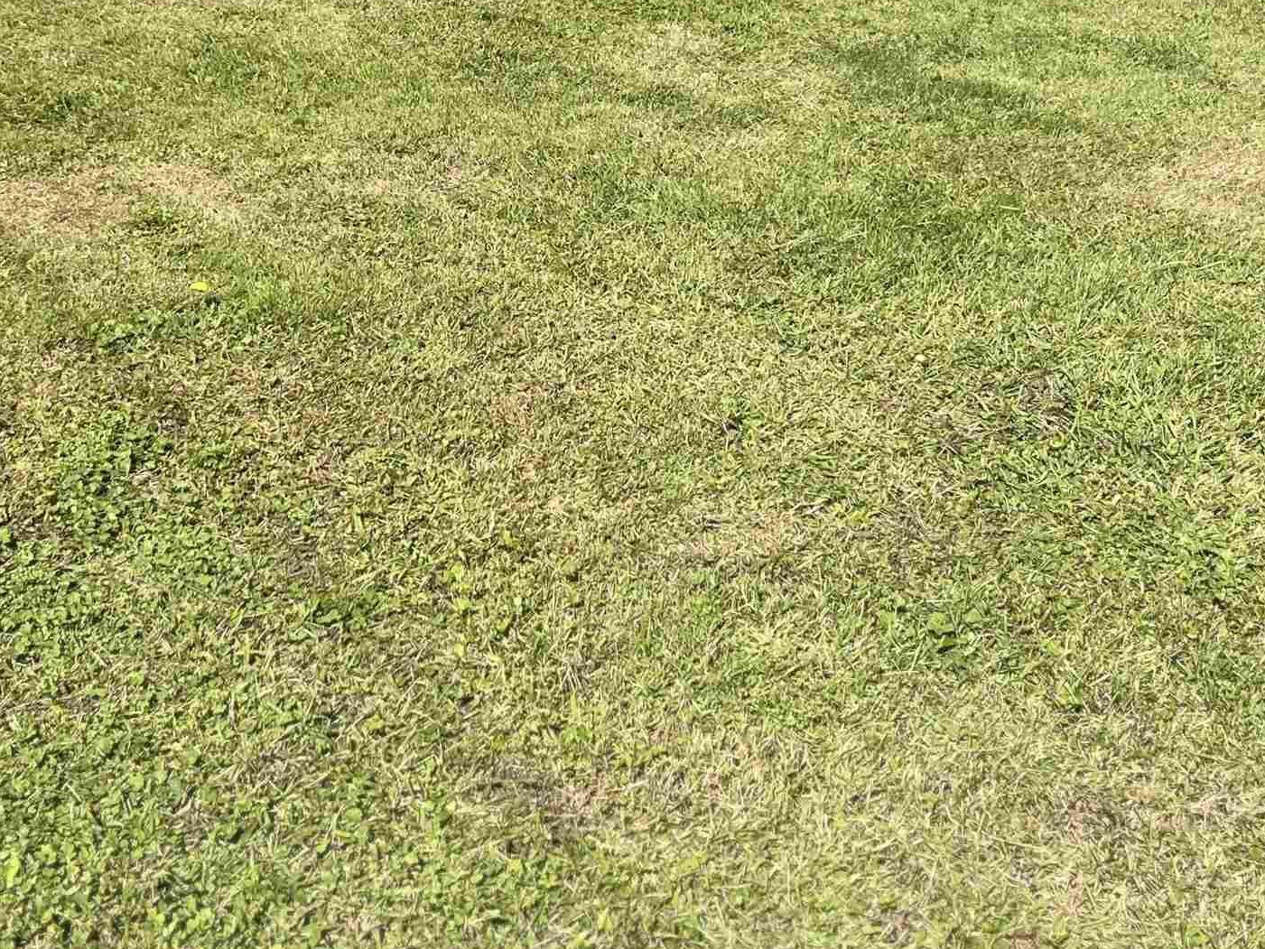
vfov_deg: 24.8
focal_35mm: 57
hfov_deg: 33.6
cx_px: 461
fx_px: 2083
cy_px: 79
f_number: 1.6
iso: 50
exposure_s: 1/4149
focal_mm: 5.1
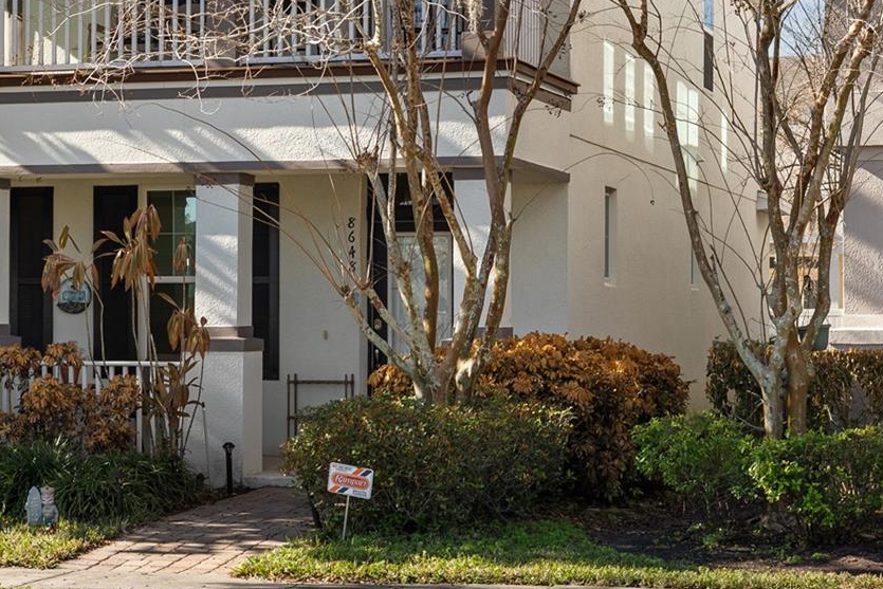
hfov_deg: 21.9
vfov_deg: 14.8
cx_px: 177
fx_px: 2257
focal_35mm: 92
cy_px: 145
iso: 80
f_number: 8
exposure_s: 1/10
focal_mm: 48
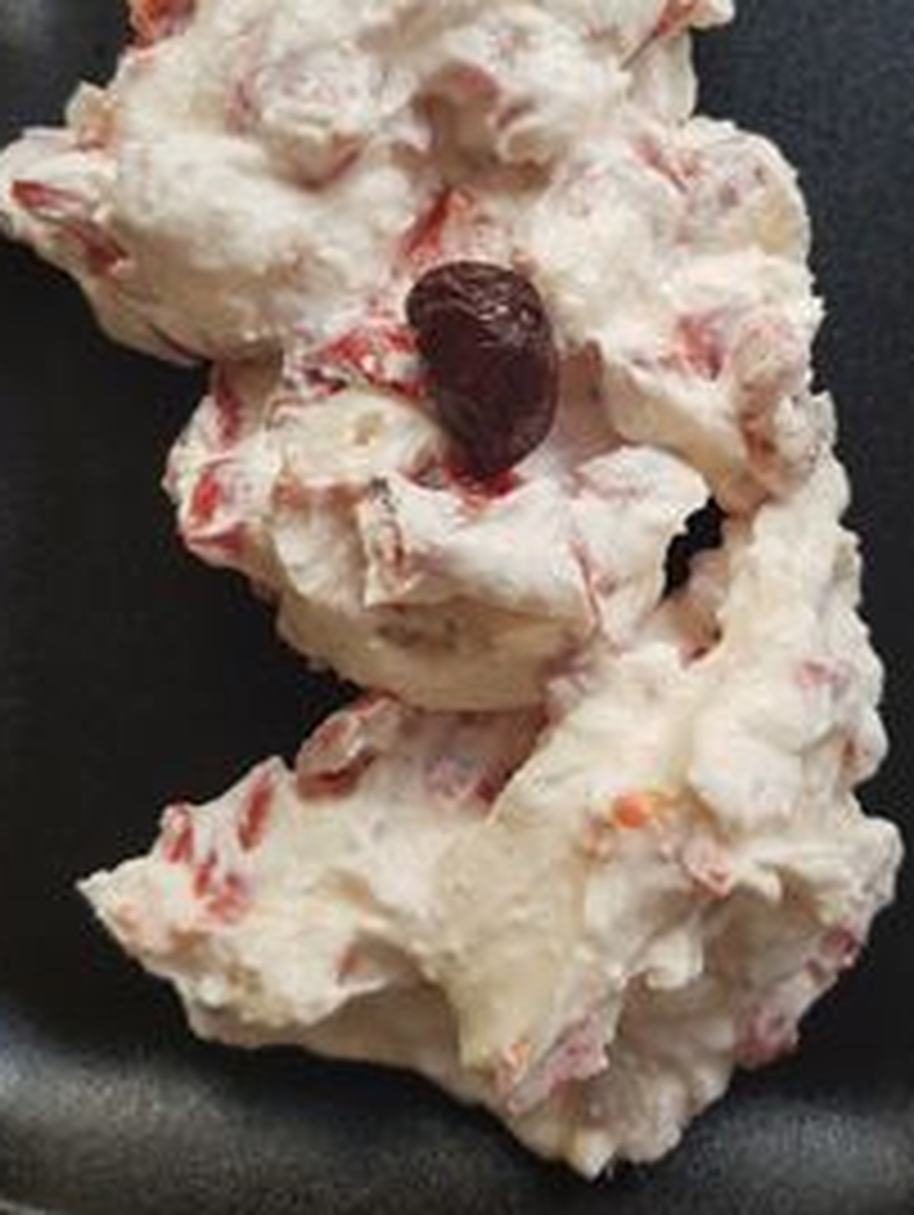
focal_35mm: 41
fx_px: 1441
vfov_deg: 45.1
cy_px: 418
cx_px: 513
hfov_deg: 35.1
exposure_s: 1/100
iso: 64
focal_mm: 4.2
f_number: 1.7
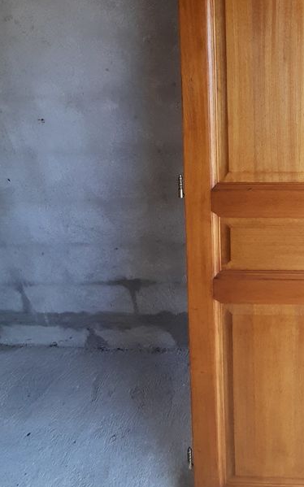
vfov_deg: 73.5
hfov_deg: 46.1
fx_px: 305
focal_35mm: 23
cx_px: 291
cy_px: 143
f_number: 2.2
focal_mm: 1.42
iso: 80
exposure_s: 1/50
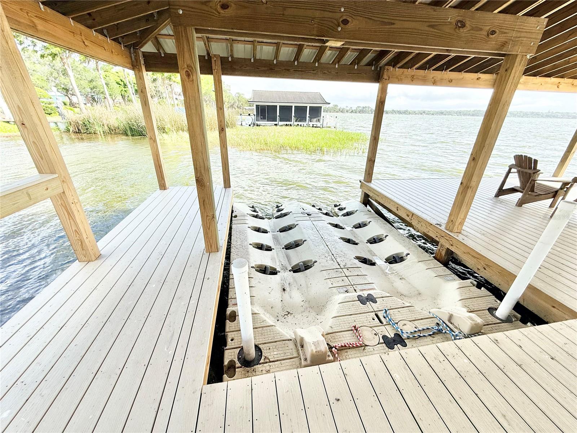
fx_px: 233
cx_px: 288
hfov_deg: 102.1
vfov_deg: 85.7
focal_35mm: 14
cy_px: 216
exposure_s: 1/686
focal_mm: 2.22
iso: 50
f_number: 2.2
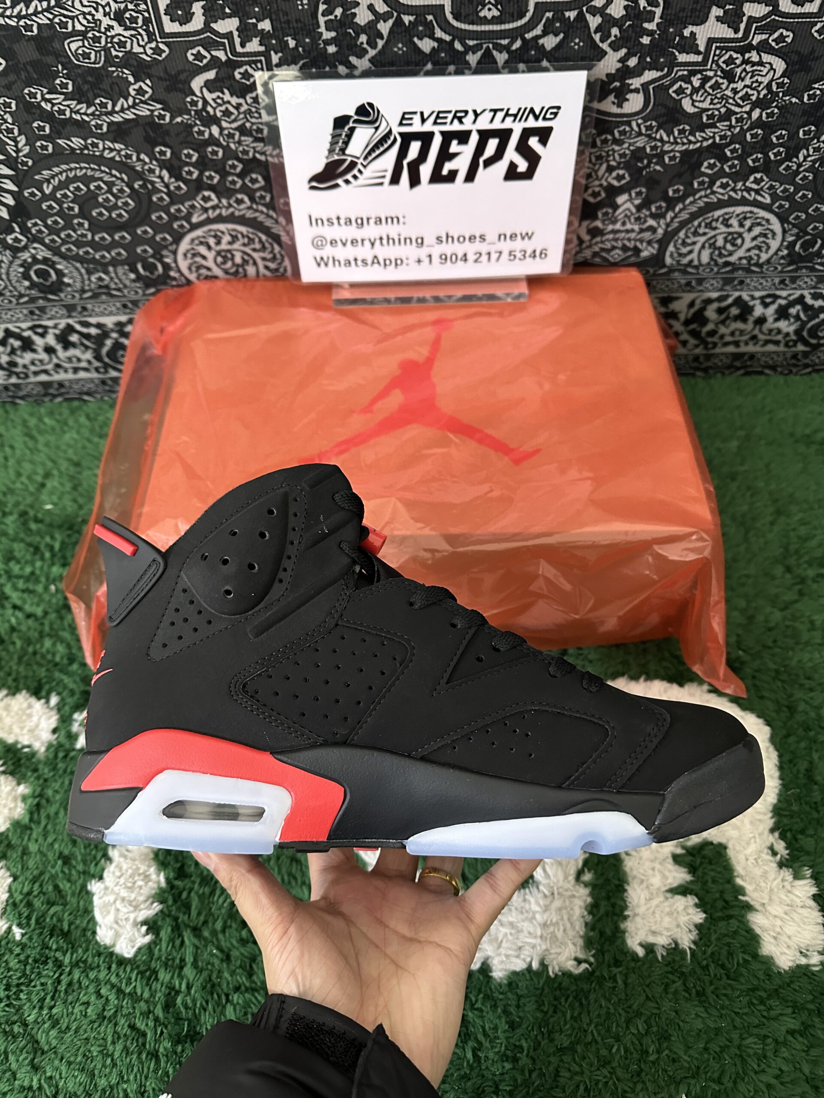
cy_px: 549
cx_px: 412
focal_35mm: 24
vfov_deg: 71.6
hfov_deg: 56.8
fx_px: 762
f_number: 1.78
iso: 640
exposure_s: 1/33
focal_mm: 6.86
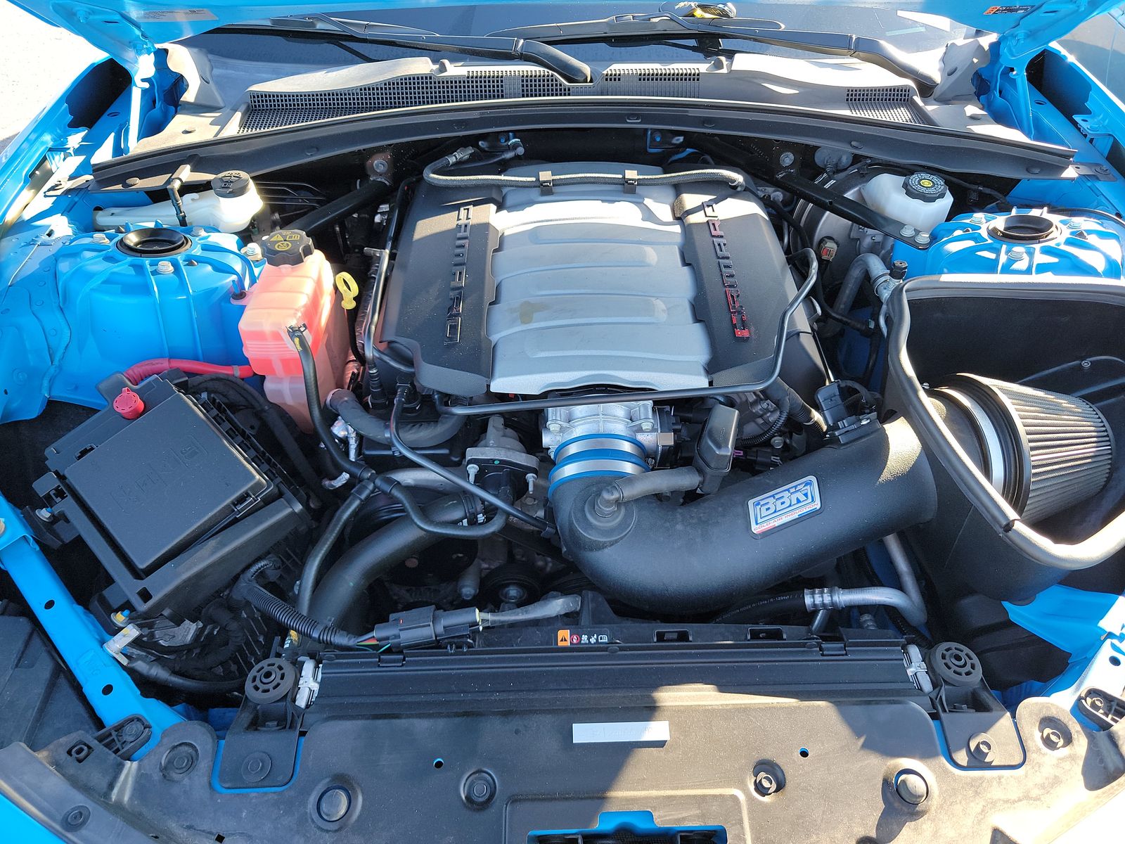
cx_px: 562
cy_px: 422
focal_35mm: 24
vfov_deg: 56.8
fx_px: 780
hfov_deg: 71.6
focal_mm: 6.7
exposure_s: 1/59
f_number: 1.8
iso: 67
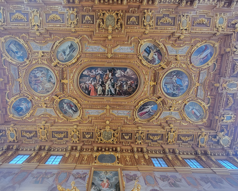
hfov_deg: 100.4
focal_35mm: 14
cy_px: 96
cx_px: 108
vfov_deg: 88.0
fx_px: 99
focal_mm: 2.2
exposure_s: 1/50
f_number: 2.2
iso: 250
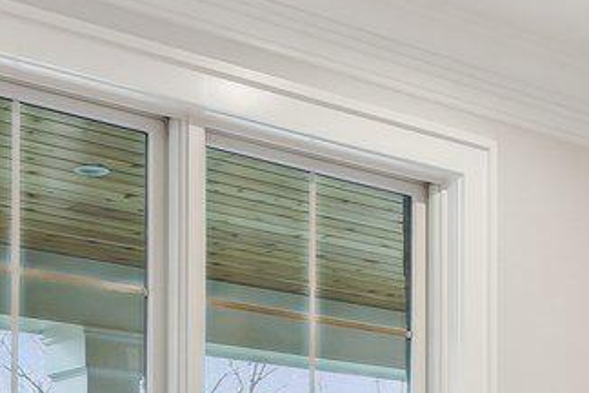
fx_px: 1704
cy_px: 638
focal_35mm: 104
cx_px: 507
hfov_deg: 19.3
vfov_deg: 12.3
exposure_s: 1/6
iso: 200
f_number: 7.1
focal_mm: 16.5
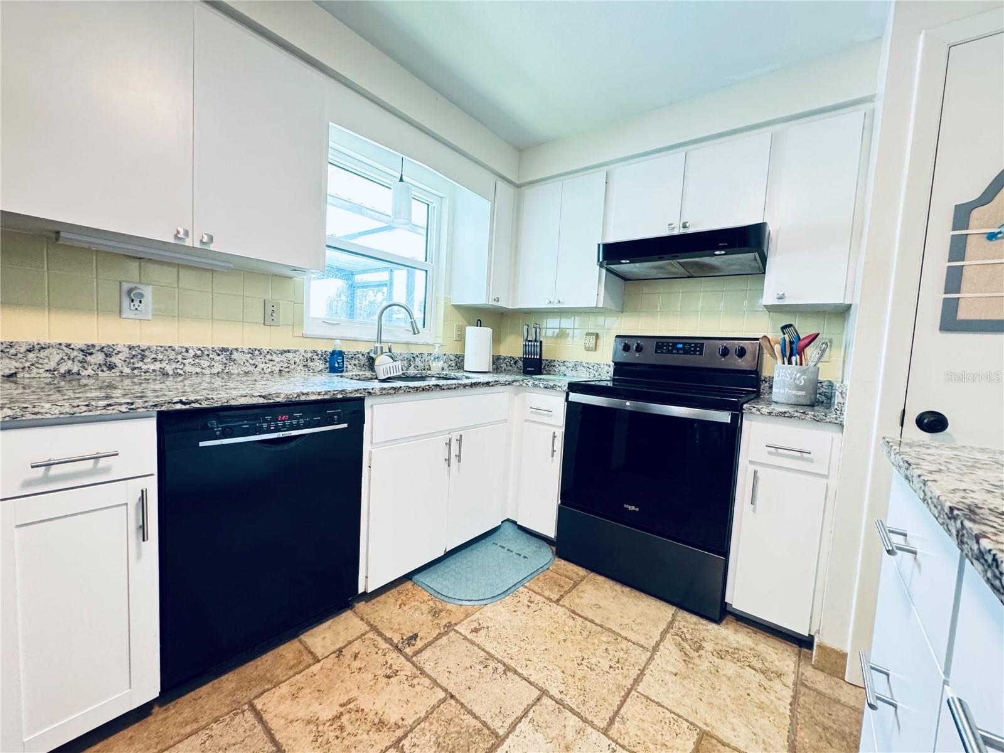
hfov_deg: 102.1
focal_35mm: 14
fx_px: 406
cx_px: 502
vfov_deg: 85.7
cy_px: 376
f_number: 2.2
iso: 400
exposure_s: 1/60
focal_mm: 2.22
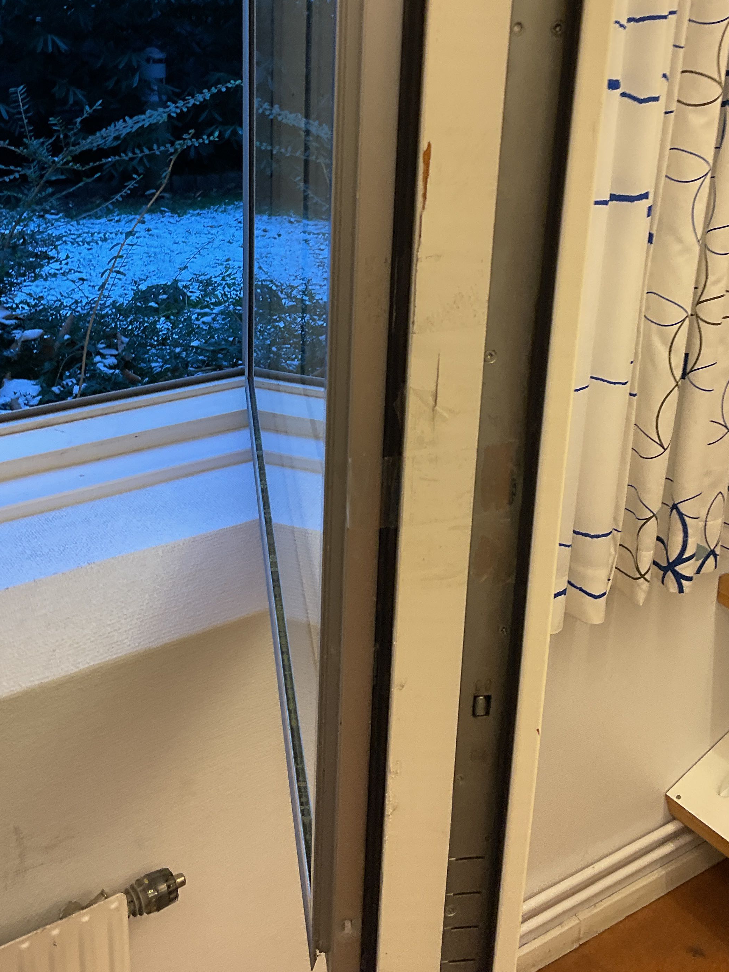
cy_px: 357
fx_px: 1179
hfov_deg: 34.3
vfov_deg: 44.4
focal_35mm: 42
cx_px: 347
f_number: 1.8
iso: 32
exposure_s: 1/50
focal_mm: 3
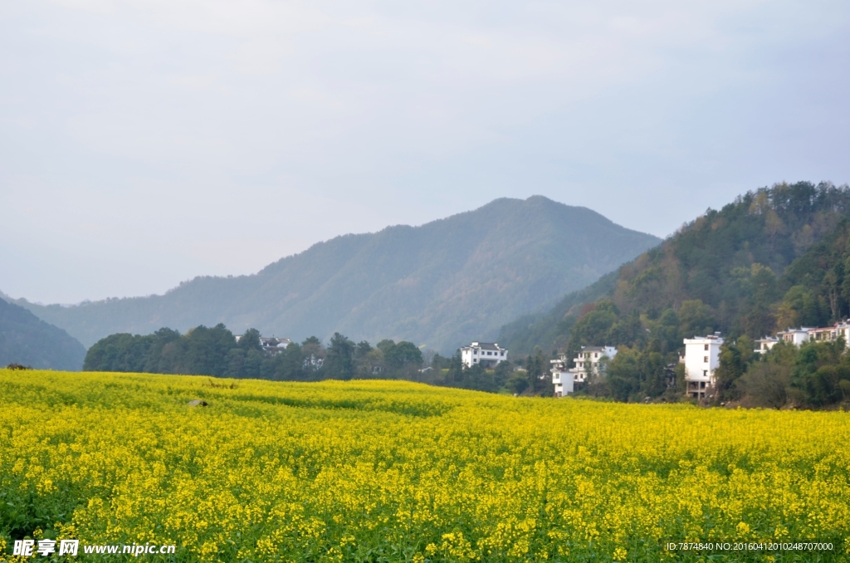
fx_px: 1414
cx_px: 425
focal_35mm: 60
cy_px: 282
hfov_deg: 33.5
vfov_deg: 22.5
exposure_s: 1/30
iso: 100
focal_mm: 40
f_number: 8
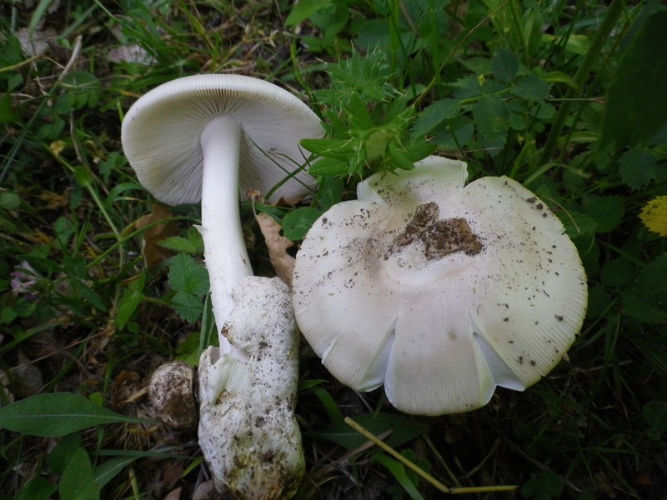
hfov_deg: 63.4
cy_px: 250
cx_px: 334
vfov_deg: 49.7
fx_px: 540
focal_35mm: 28
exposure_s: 1/100
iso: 250
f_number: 3.5
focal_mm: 5.05
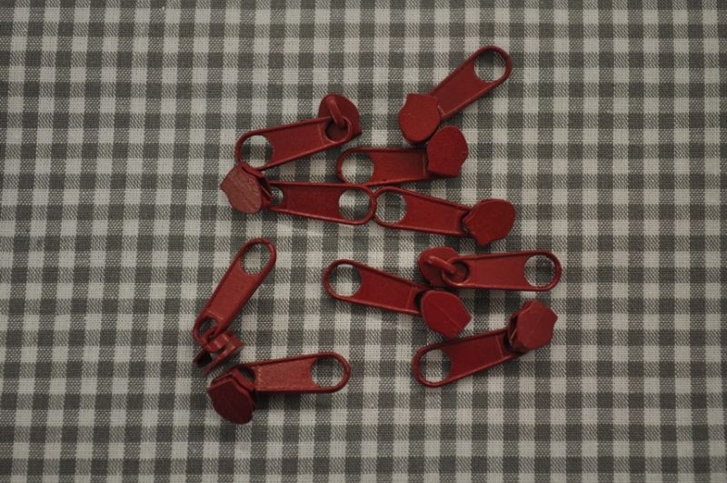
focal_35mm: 66
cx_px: 364
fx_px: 1331
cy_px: 242
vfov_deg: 20.6
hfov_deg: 30.6
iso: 720
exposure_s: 1/60
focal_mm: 44
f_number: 5.3
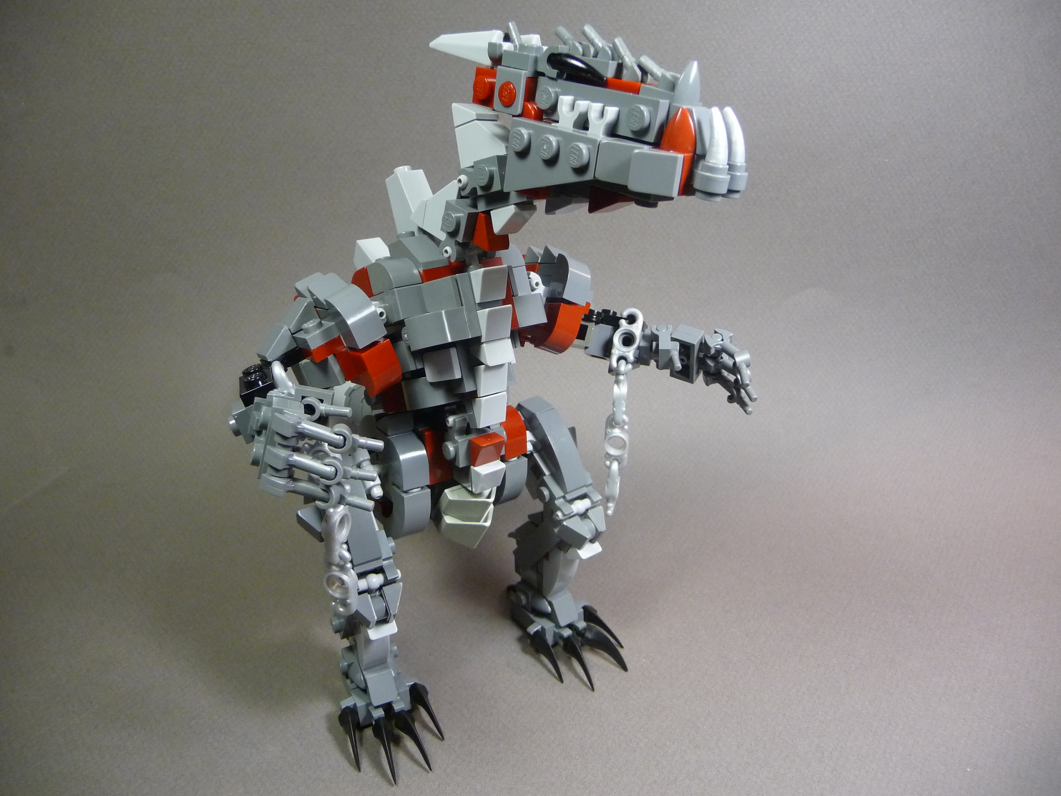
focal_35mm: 28
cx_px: 530
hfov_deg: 63.4
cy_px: 398
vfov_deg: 49.7
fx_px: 858
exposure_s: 1/30
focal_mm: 4.7
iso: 250
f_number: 3.3
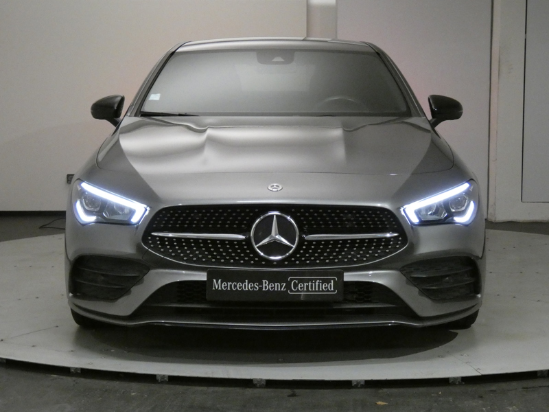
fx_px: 1047
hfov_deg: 29.4
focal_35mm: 66
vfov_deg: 22.3
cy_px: 206
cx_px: 274
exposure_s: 1/80
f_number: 4.2
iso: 1600
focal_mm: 11.9
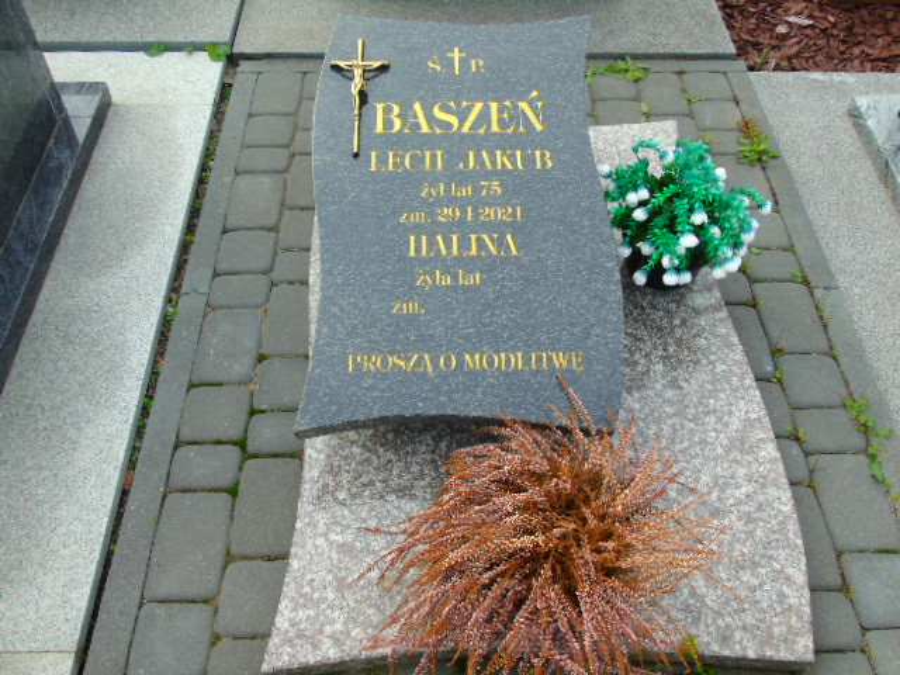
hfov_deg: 61.7
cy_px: 338
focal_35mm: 29
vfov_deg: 48.2
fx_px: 754
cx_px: 450
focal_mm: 5.2
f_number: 3.6
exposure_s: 1/160
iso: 80
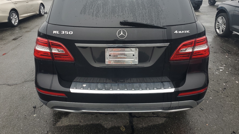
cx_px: 120
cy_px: 47
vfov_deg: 39.8
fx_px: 184
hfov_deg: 66.1
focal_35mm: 29
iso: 50
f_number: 1.5
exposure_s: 1/476
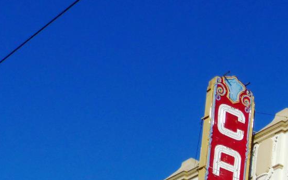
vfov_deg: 11.3
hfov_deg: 17.5
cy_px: 249
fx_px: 879
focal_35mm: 112
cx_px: 371
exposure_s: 1/2000
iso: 100
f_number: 5
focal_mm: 6.9
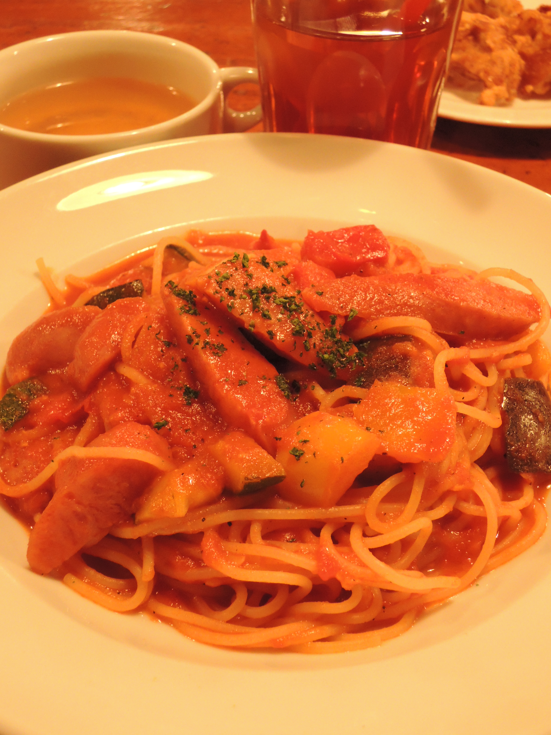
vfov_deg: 38.2
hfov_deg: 29.1
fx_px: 1061
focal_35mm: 50
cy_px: 368
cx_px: 276
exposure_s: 1/15
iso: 720
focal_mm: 9
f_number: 3.7
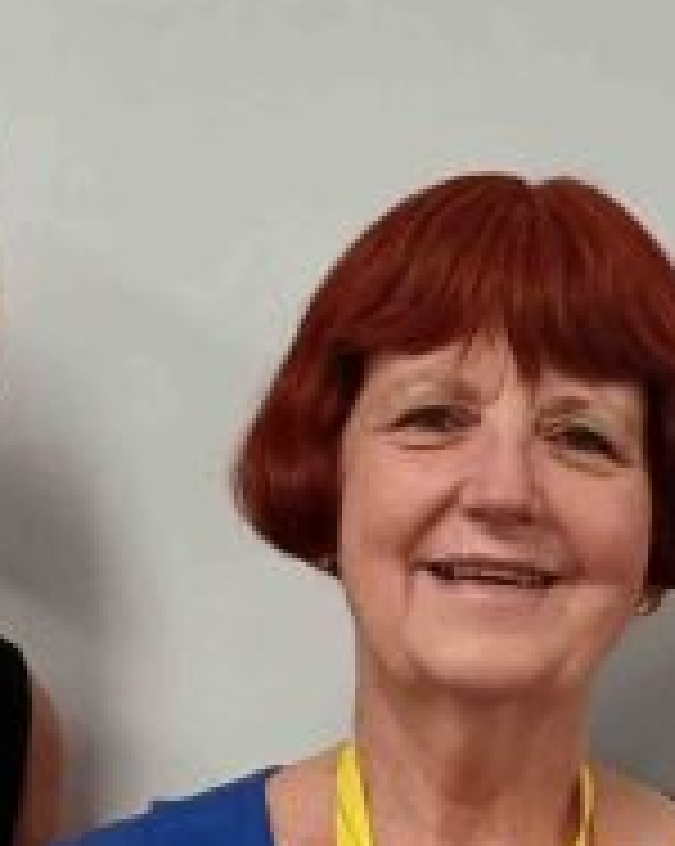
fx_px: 3327
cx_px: 410
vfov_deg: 13.6
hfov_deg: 11.6
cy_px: 1264
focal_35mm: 133
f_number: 1.8
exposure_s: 1/50
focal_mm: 4.65
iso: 200
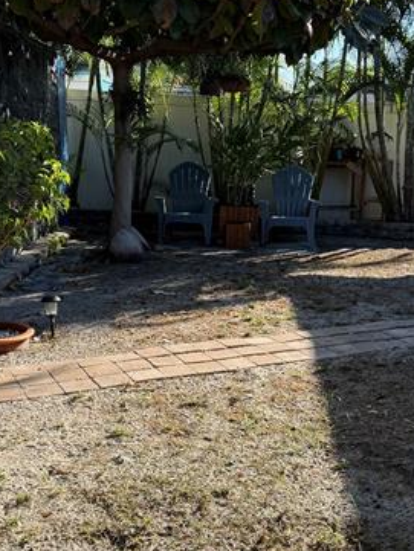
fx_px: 813
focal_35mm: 51
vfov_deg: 37.5
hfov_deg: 28.5
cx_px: 261
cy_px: 298
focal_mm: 6.76
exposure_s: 1/2370
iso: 100
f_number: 1.78
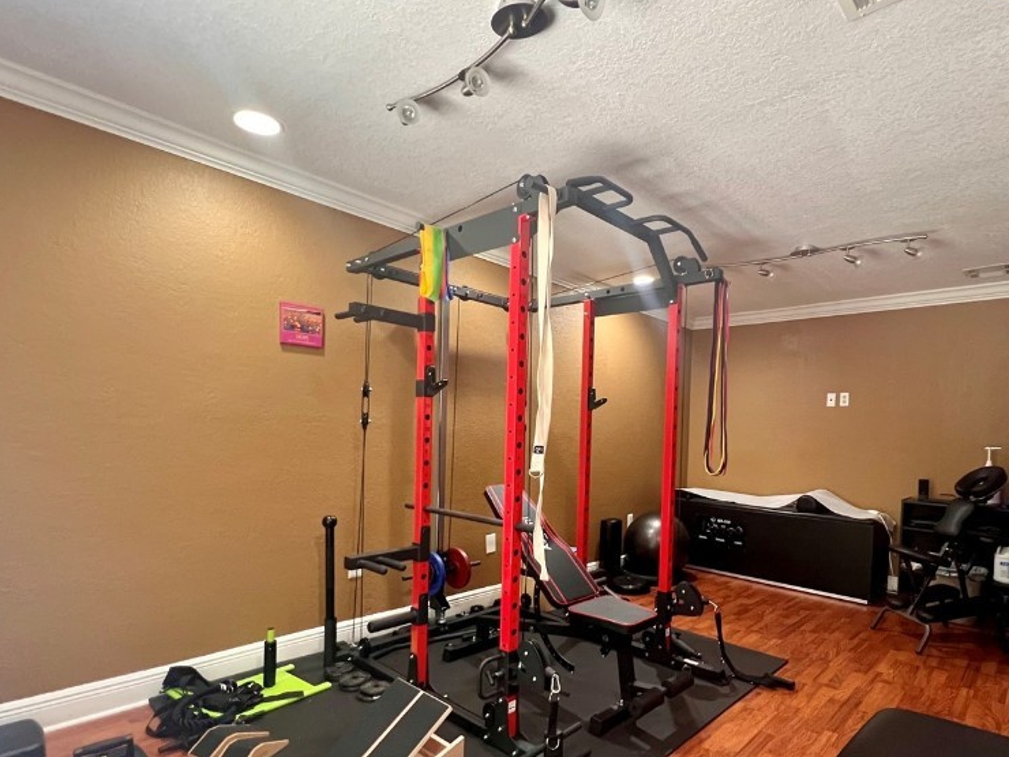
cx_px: 593
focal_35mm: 18
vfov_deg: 70.9
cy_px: 451
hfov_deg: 86.9
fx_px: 525
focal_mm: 1.57
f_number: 1.8
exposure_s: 1/60
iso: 500
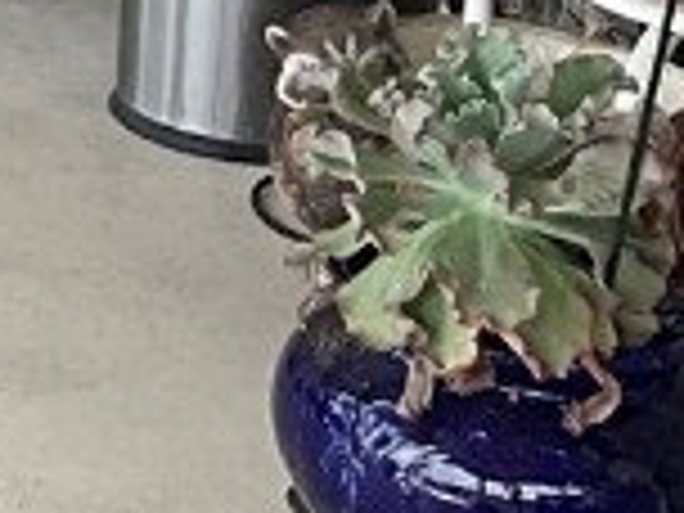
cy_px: -1040
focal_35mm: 195
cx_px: -1143
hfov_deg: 8.8
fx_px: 3853
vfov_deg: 6.8
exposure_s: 1/211
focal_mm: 3
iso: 16
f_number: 1.8
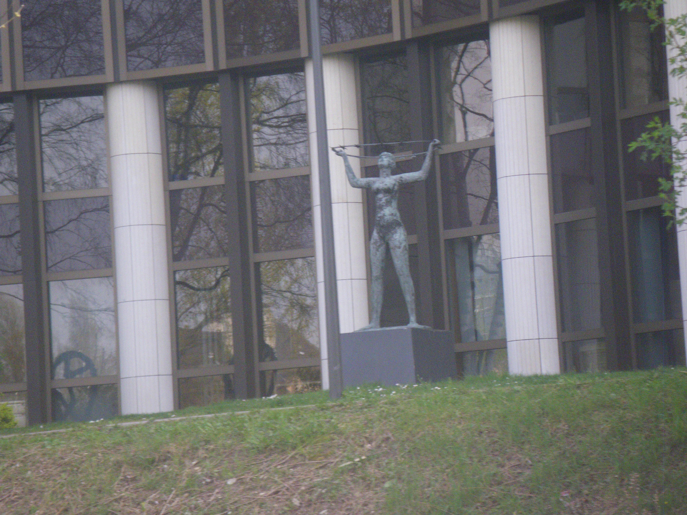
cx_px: 344
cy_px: 258
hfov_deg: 14.1
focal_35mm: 140
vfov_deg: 10.6
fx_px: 2778
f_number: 5.5
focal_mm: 25
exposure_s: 1/250
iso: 320
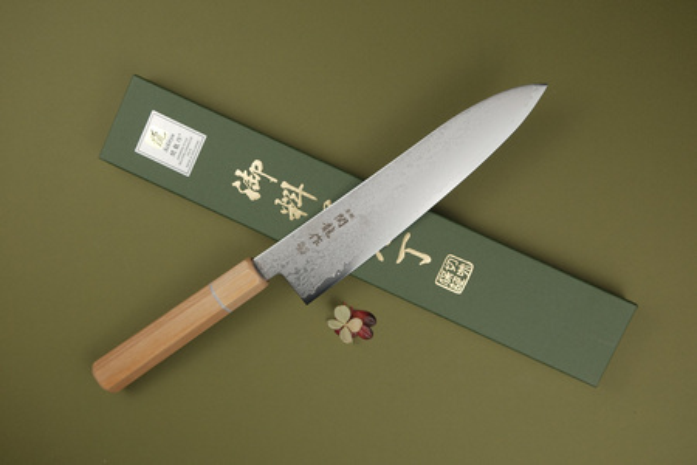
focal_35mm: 33
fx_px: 639
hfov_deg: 57.2
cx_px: 348
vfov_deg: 40.0
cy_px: 232
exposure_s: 1/250
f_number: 5
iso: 400
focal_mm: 22.3
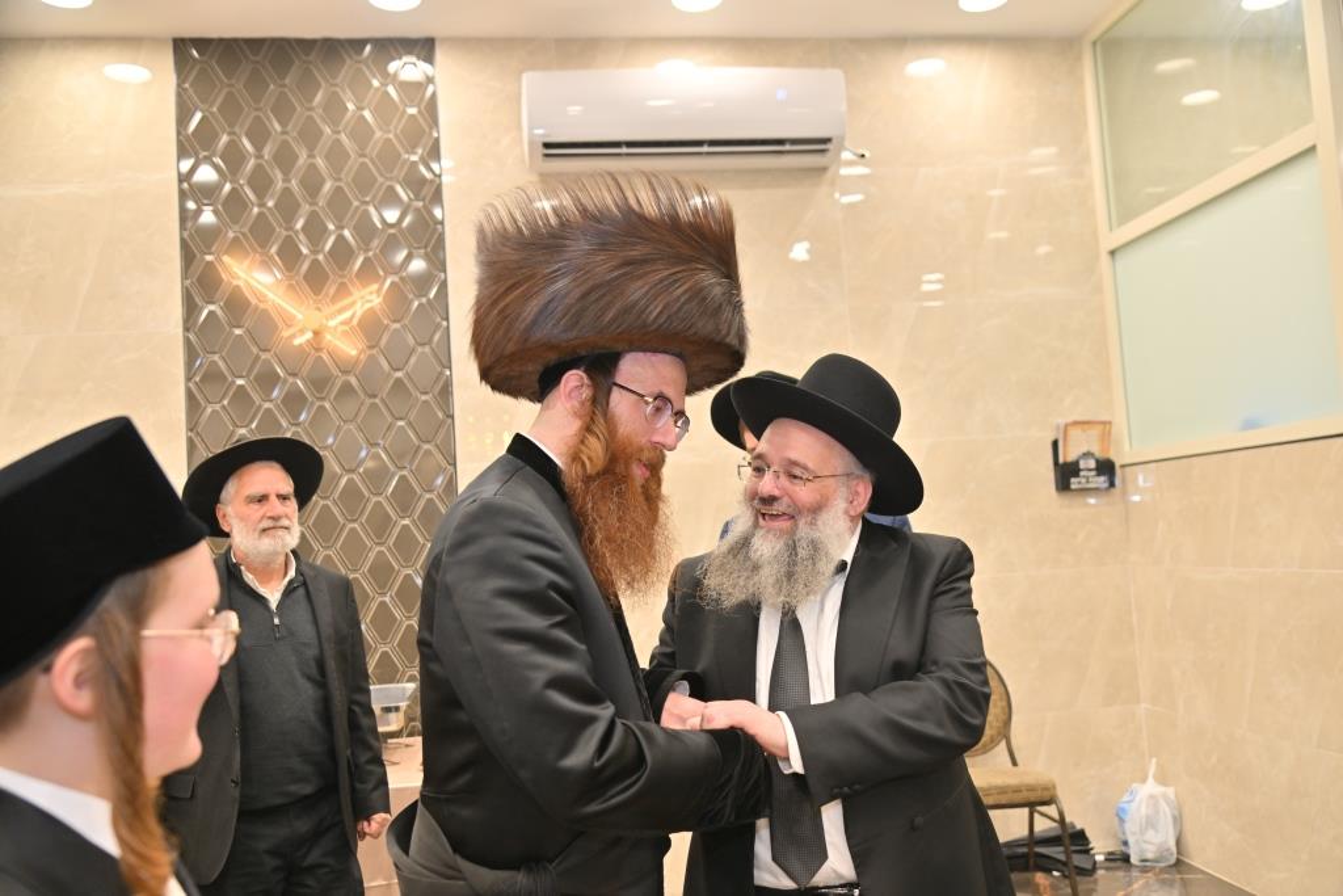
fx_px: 1157
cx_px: 672
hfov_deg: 60.3
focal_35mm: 31
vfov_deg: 42.3
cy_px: 448
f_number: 4
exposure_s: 1/200
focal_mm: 31
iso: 640
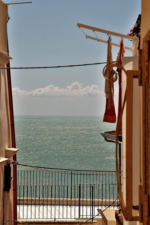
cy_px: 114
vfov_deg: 16.4
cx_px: 75
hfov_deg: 11.0
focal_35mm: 125
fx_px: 781
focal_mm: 82
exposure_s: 1/250
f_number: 10
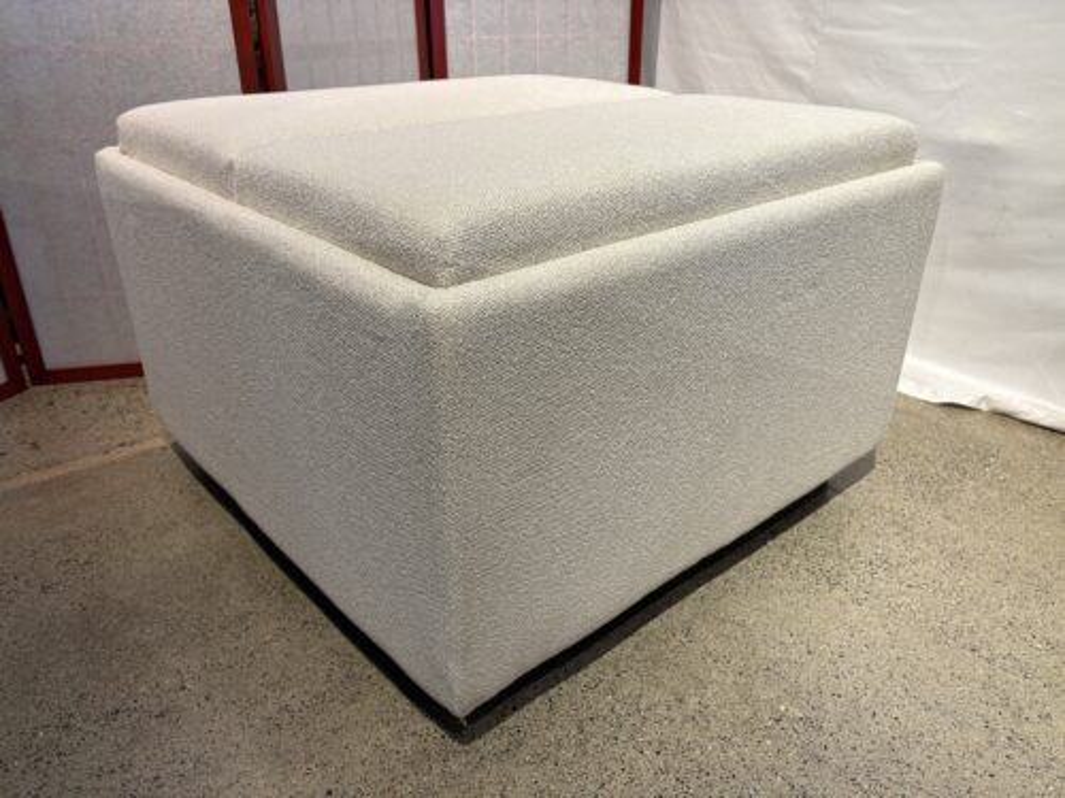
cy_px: 399
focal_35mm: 26
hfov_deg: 67.3
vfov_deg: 53.1
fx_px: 800
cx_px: 532
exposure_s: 1/120
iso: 125
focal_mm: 5.96
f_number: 1.6
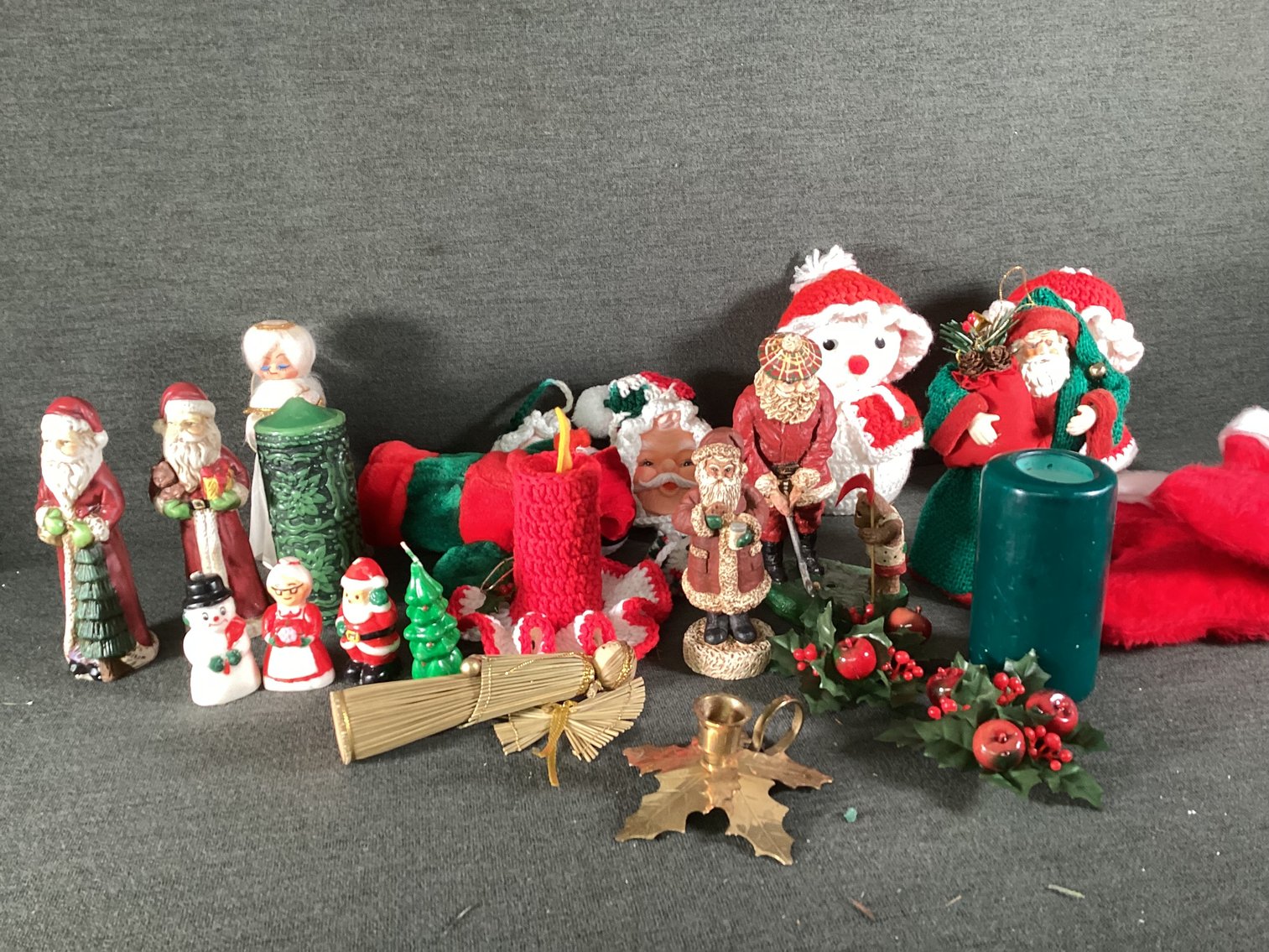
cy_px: 476
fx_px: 1137
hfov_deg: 58.3
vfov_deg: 45.4
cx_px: 634
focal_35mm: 31
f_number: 2.4
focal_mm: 3.3
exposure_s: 1/60
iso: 125
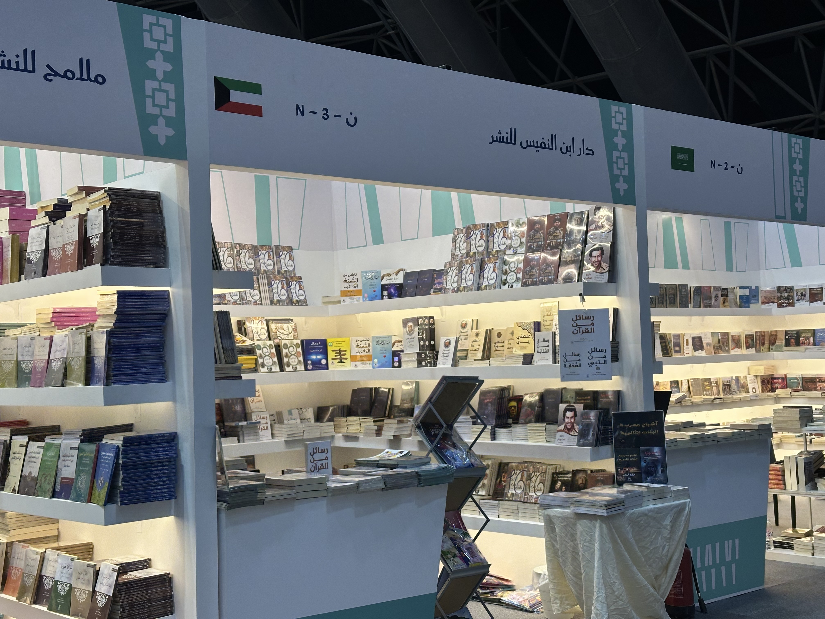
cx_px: 412
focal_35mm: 48
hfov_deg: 39.7
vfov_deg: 30.3
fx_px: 1144
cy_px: 310
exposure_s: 1/120
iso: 80
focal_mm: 6.86
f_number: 1.78
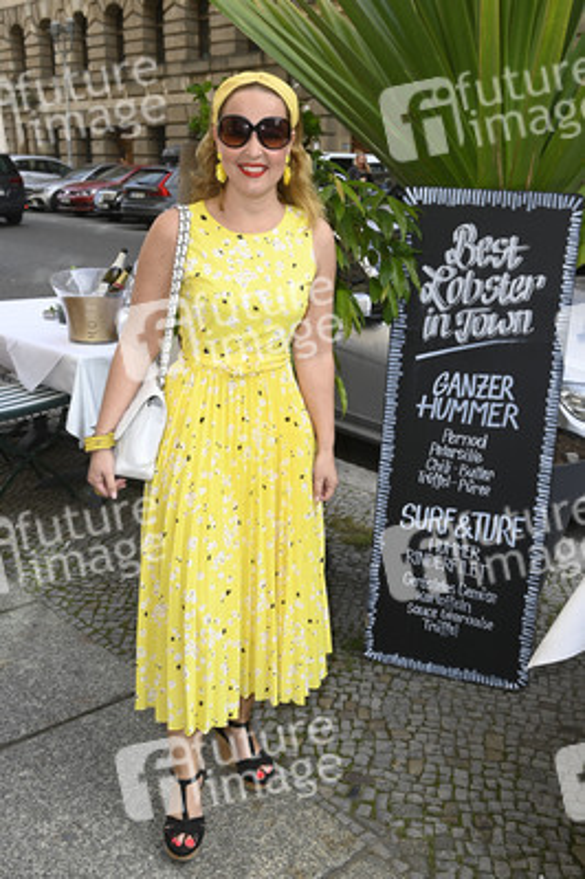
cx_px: 292
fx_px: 855
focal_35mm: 35
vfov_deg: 54.5
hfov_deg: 37.8
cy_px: 440
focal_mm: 35
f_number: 6.3
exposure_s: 1/250
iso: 250
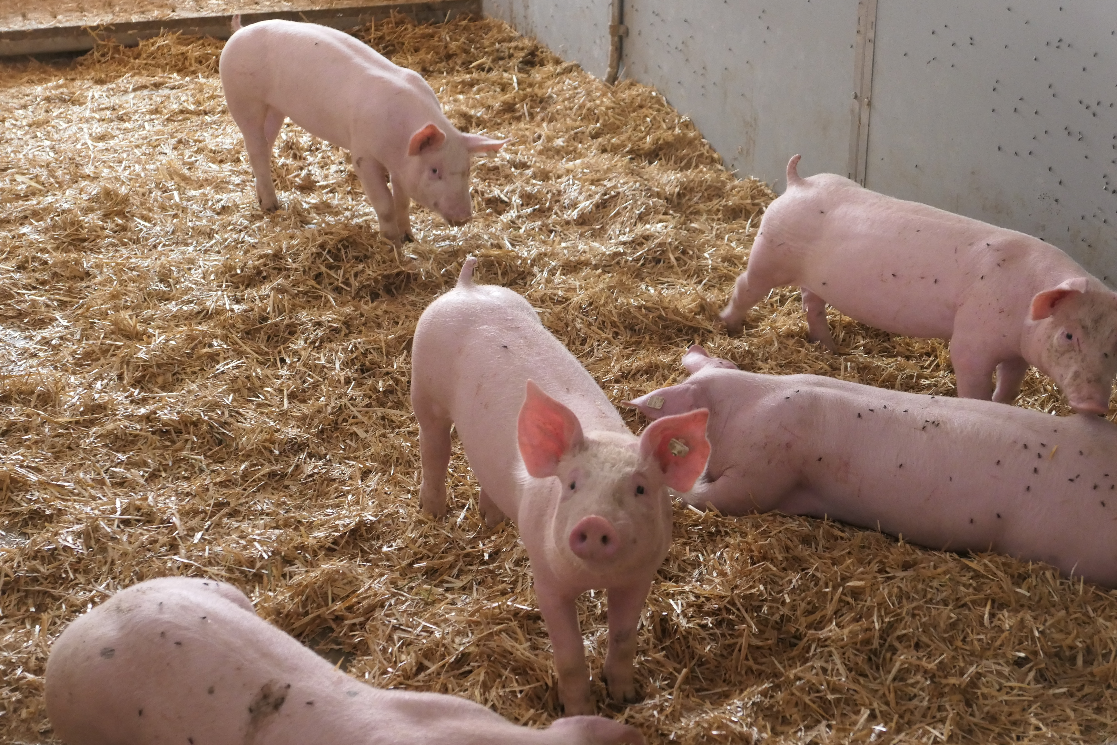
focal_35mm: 53
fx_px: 1644
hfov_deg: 37.5
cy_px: 372
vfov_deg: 25.5
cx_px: 558
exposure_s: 1/100
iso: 1250
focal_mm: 19.2
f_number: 2.8
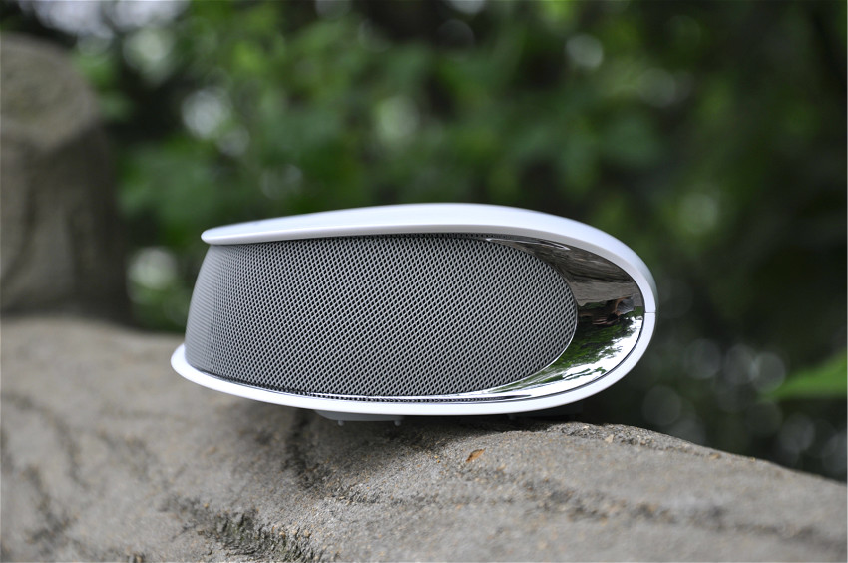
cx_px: 424
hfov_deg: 14.9
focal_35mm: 138
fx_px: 3246
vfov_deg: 9.9
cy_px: 282
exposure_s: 1/160
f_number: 5.6
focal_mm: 92
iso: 200
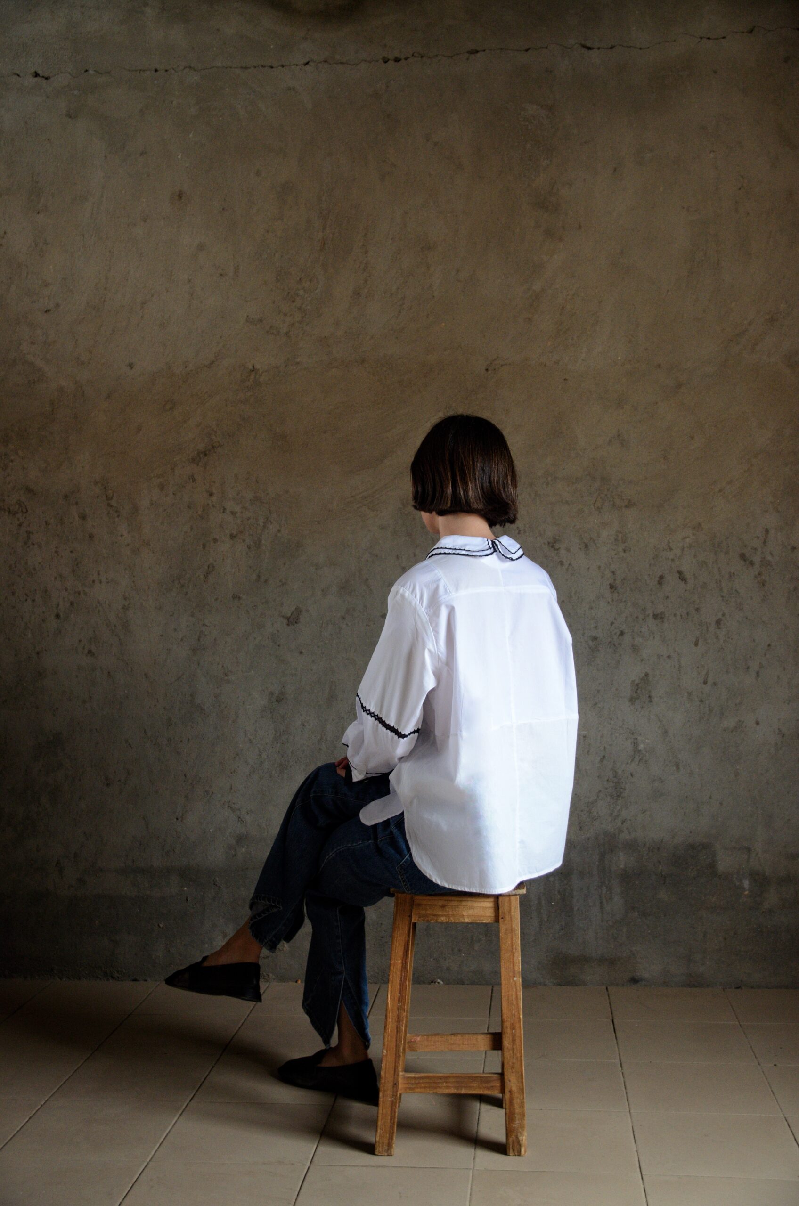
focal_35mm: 42
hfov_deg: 31.8
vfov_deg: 46.5
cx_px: 400
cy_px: 603
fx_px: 1404
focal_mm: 28
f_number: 4
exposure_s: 1/60
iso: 720
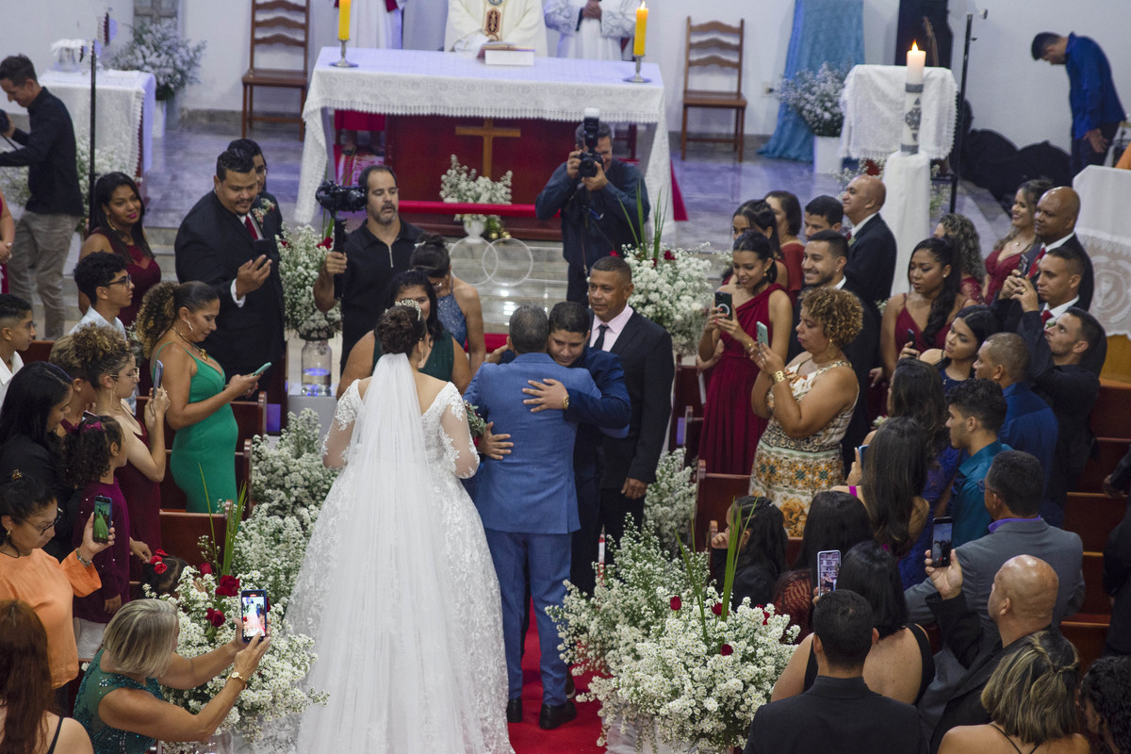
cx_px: 566
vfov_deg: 13.0
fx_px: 3298
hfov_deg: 19.5
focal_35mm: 105
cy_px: 377
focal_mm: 70
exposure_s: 1/60
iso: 800
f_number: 2.8
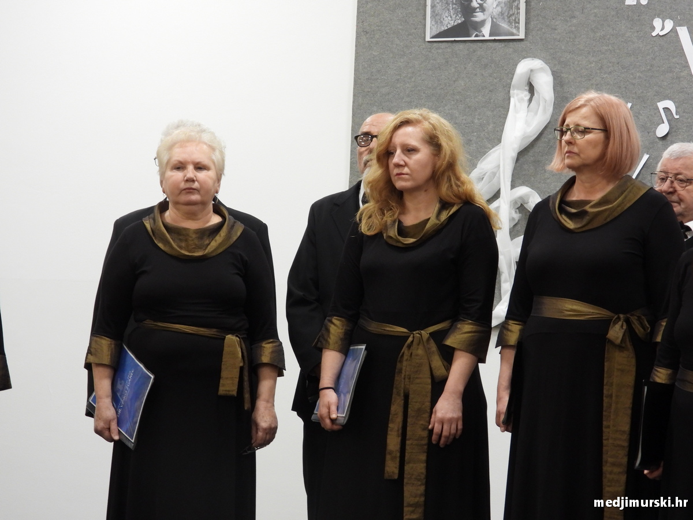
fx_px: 3103
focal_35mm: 155
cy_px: 260
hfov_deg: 12.7
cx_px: 346
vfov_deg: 9.6
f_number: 4
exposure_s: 1/20
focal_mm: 27.9
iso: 400
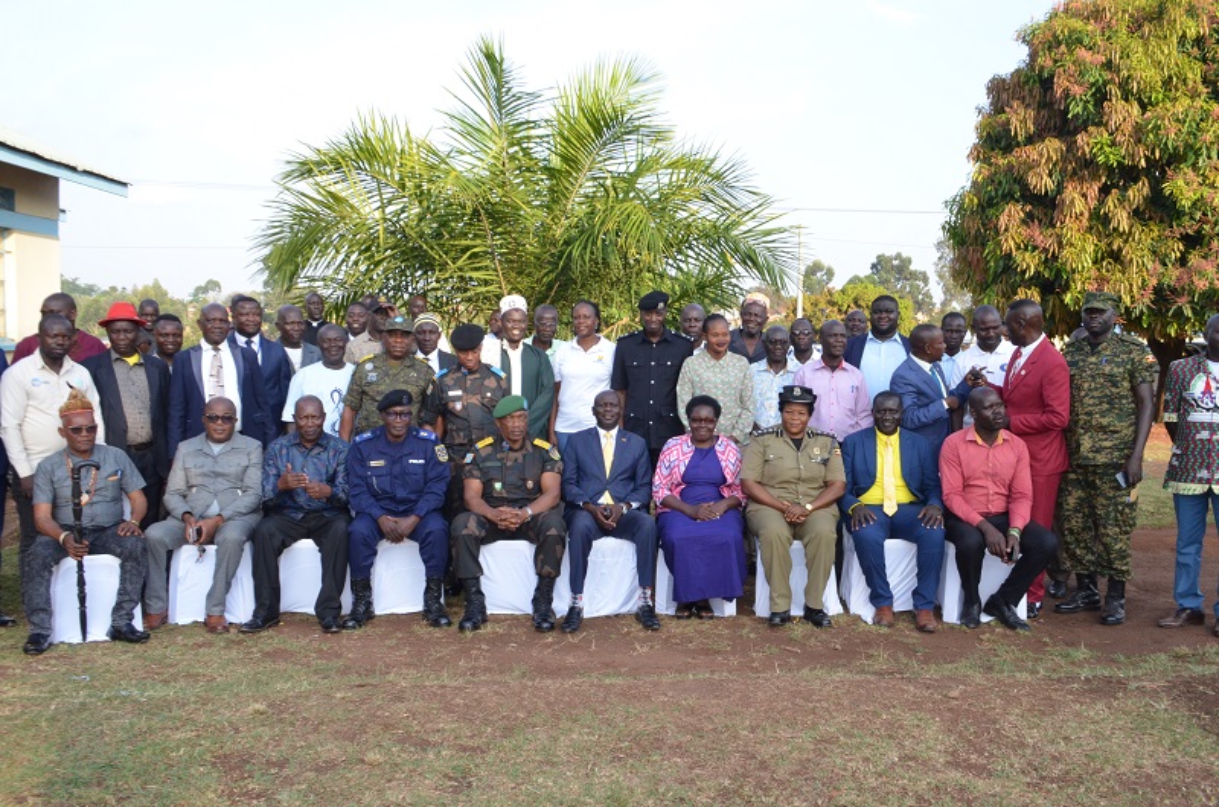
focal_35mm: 33
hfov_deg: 57.3
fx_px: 1115
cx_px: 610
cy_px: 404
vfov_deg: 39.8
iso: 800
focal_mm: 22
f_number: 10
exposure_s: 1/200
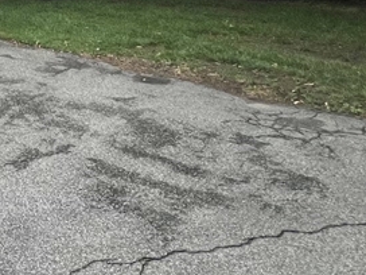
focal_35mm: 49
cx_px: -132
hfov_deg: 29.6
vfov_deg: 22.7
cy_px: -163
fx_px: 518
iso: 32
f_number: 1.8
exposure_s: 1/1277
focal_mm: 1.57
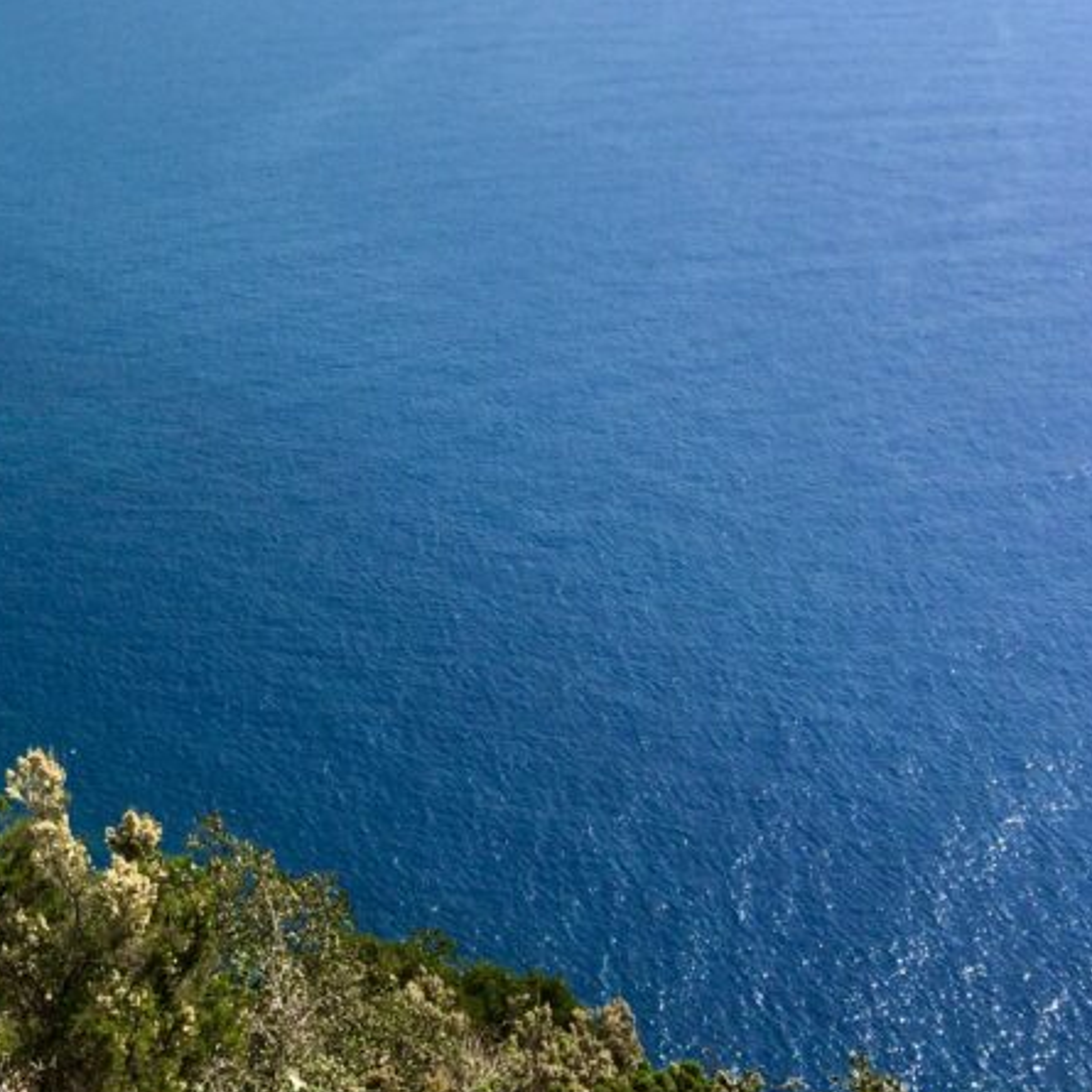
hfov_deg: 27.0
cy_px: 182
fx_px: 2106
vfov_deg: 28.3
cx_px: -74
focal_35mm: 59
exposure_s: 1/1866
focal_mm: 4.15
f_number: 2.2
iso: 32
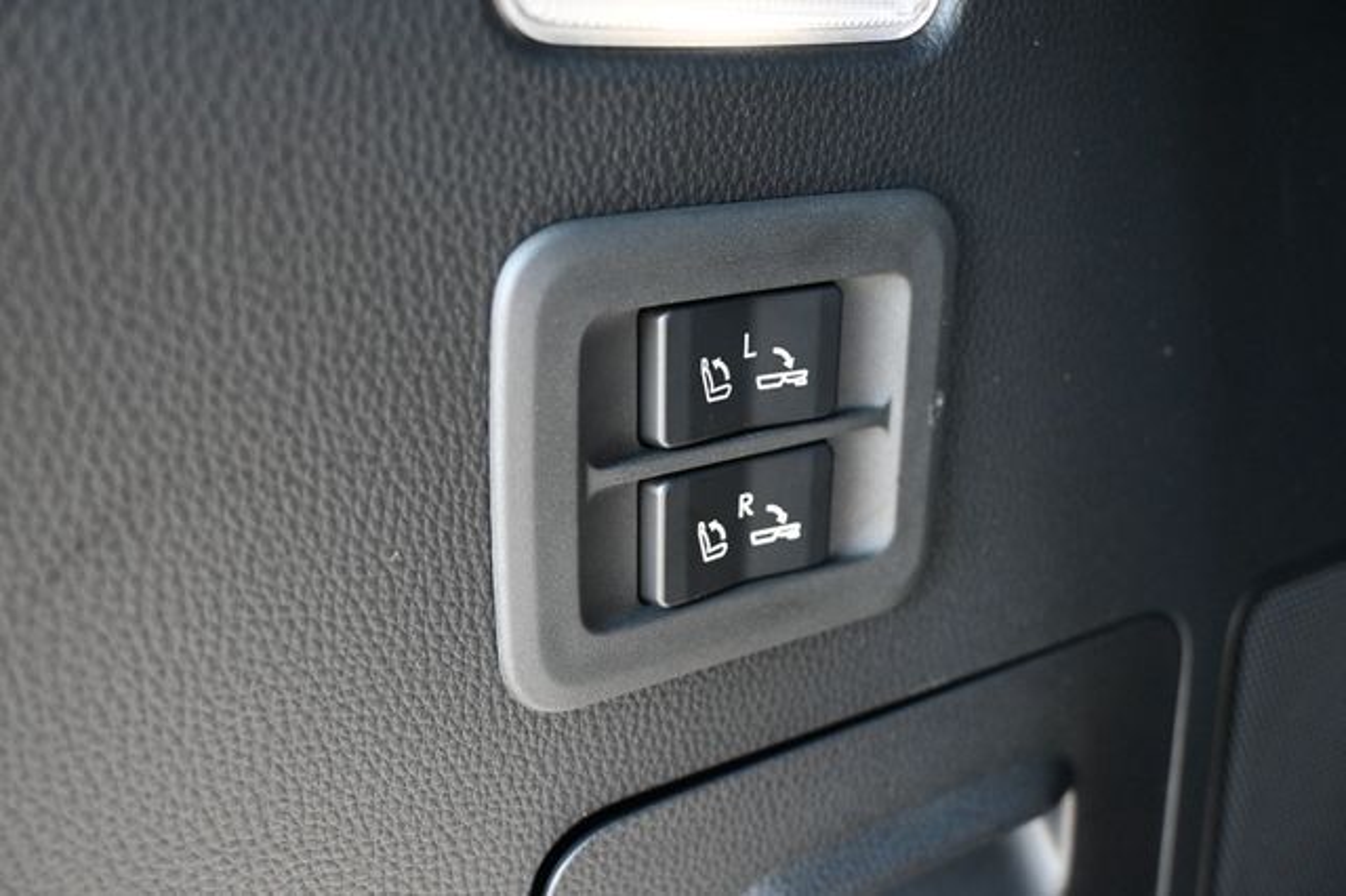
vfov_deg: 41.7
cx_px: 673
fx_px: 1177
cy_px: 448
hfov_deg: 59.5
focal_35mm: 32
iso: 2800
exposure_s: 1/125
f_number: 4
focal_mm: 21
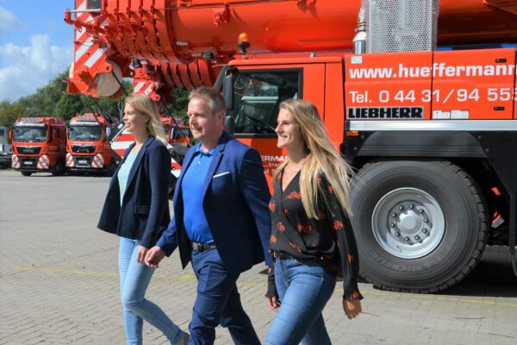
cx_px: 258
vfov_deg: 29.9
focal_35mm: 45
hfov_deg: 43.6
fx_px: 646
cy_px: 172
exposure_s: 1/1600
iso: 400
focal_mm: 30
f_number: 7.1
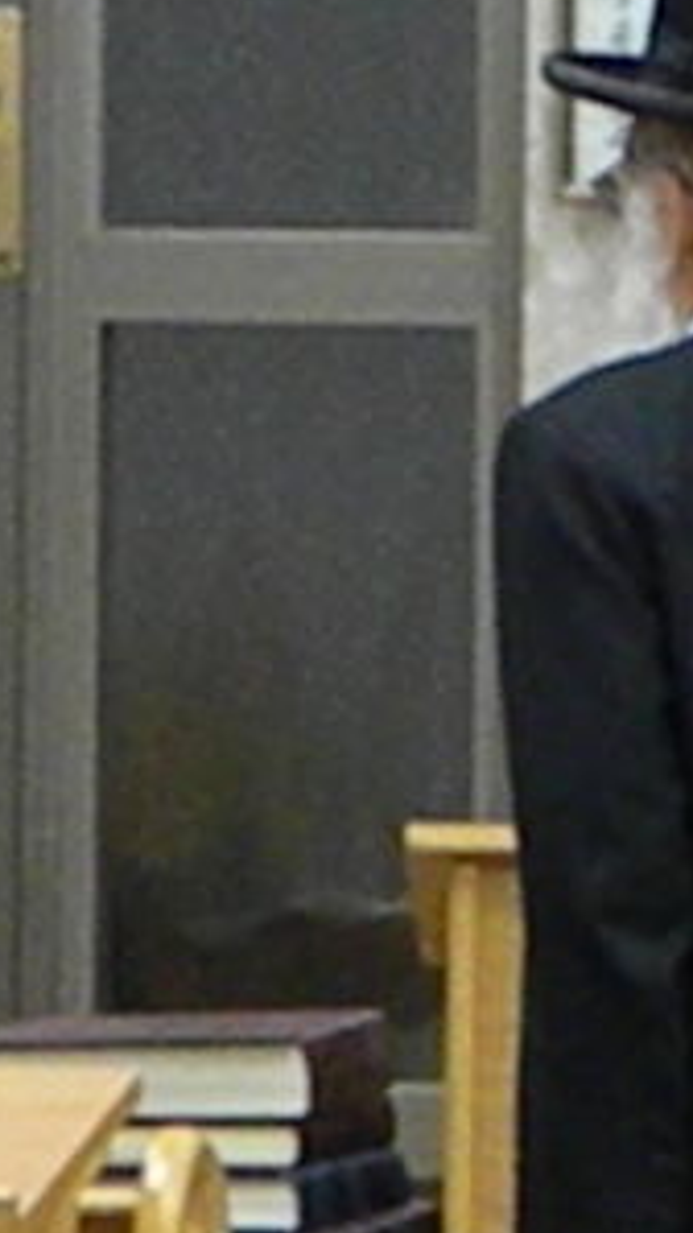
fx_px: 17525
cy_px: 120
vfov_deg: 4.0
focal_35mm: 536
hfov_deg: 2.3
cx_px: 619
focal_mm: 19
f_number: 4.7
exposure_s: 1/62.8
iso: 944
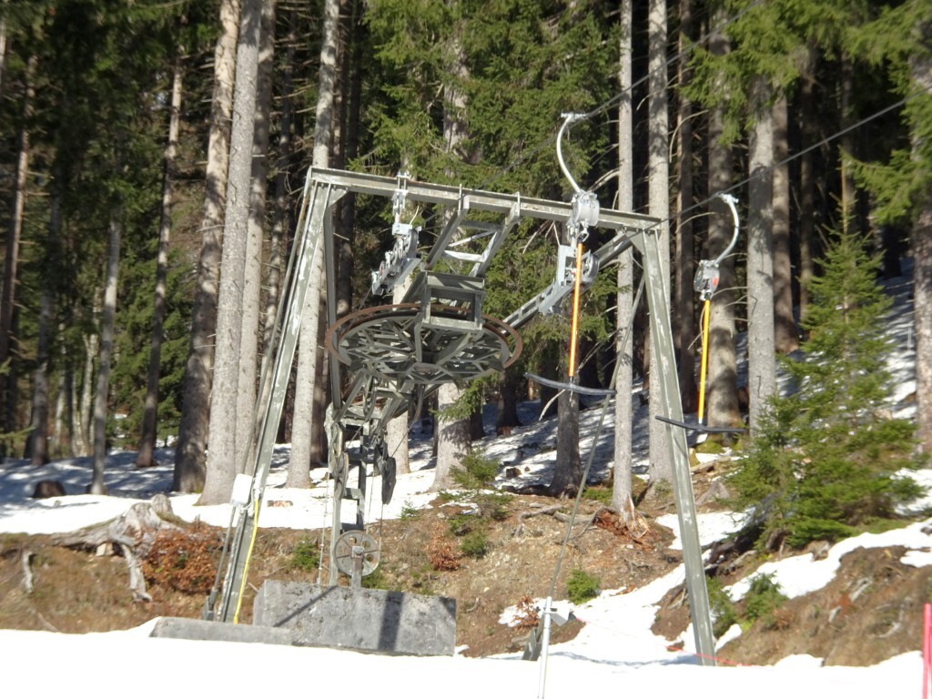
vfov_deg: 14.1
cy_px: 350
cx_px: 466
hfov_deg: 18.7
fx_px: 2827
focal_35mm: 105
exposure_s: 1/250
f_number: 5
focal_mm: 17.97
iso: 80
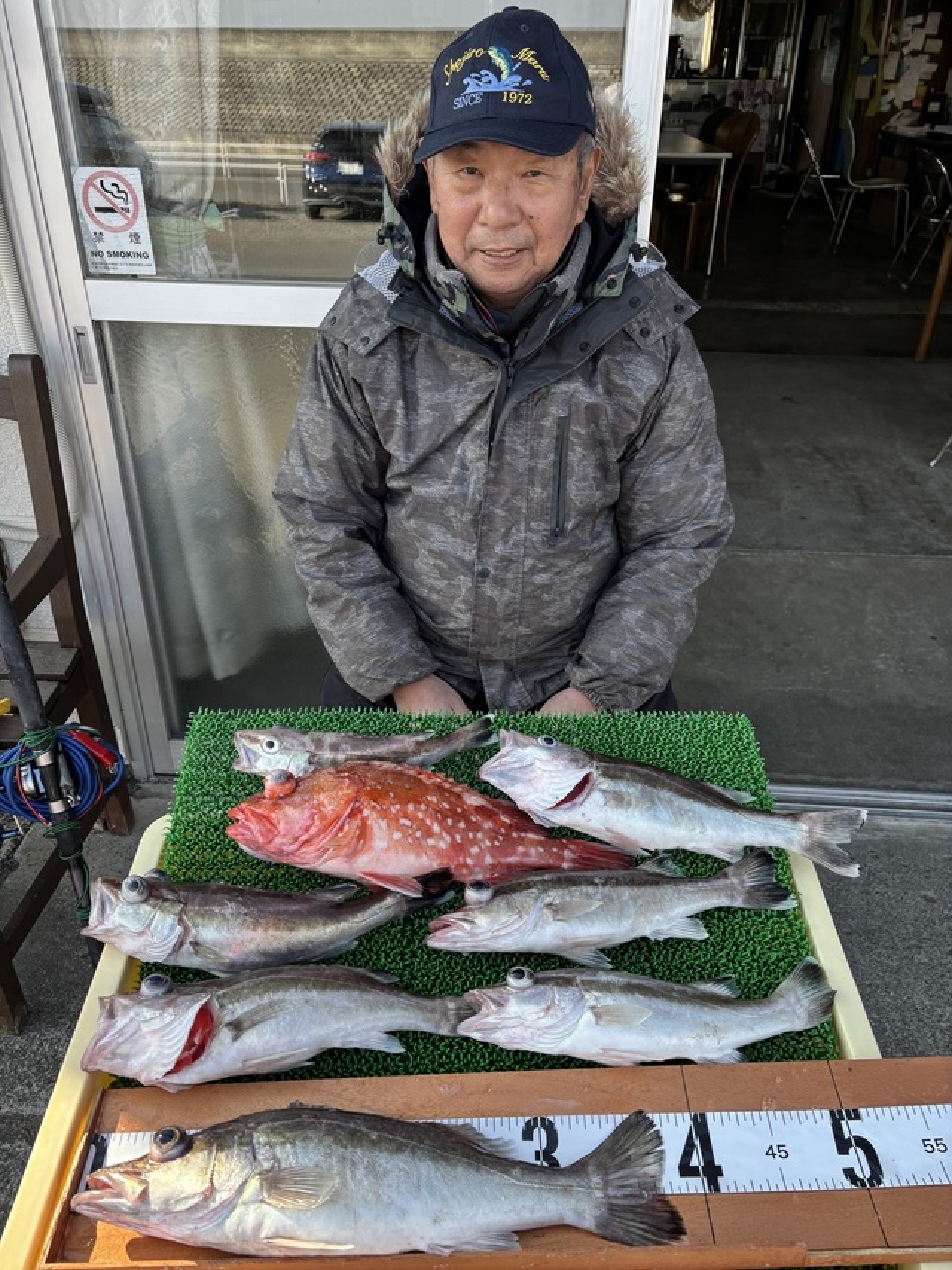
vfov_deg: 67.3
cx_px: 476
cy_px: 635
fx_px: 954
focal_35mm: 26
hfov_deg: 53.0
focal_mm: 5.96
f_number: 1.6
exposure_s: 1/410
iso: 50
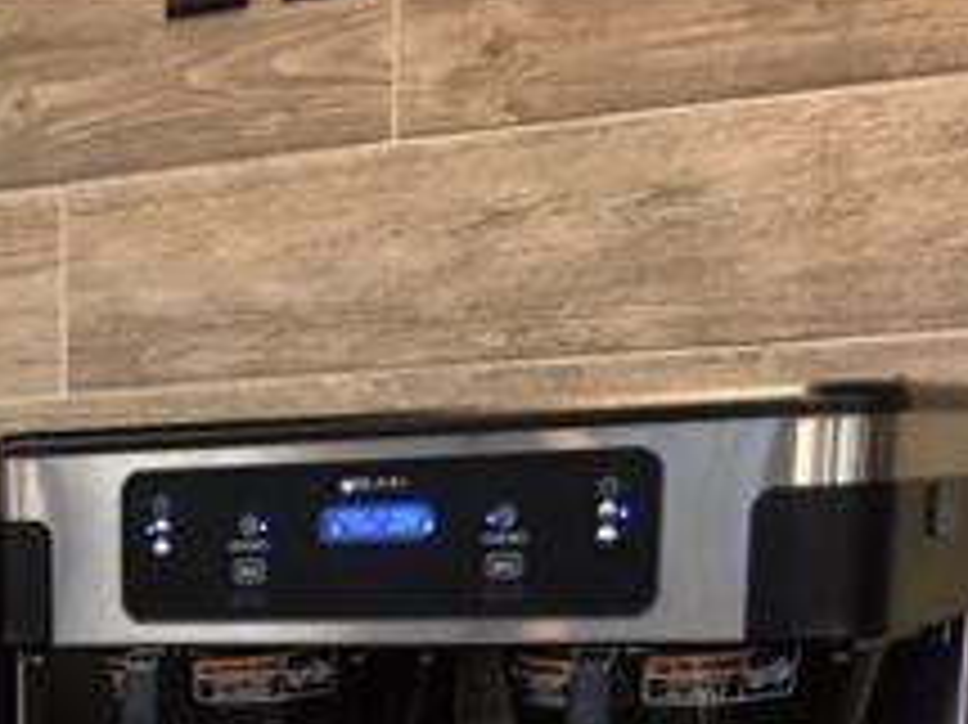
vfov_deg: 15.3
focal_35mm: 90
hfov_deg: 20.3
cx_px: -209
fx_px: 2515
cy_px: 1061
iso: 125
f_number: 2.2
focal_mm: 4.15
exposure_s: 1/30
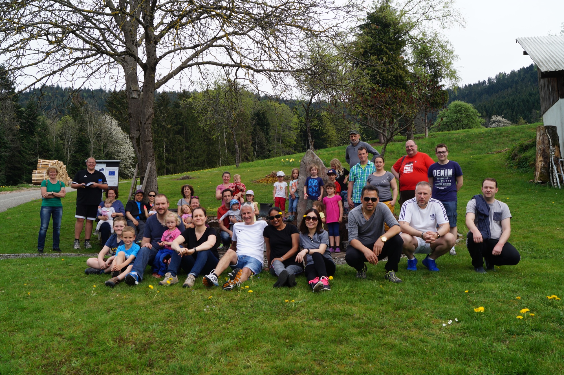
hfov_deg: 62.0
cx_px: 282
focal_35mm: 30
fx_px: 470
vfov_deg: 43.6
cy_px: 188
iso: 100
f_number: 8
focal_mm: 20
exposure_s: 1/125
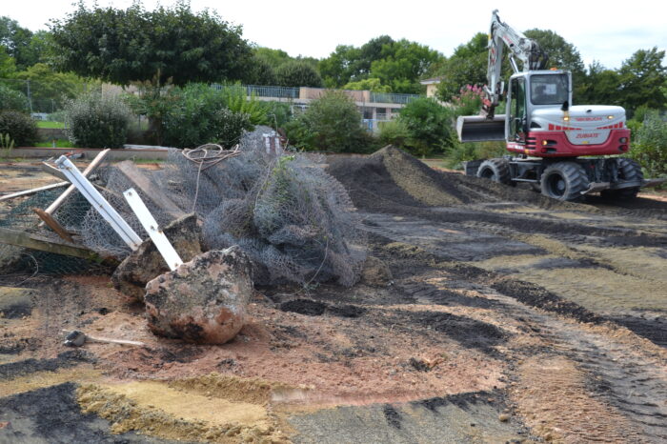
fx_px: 722
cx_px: 334
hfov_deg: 49.6
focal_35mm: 39
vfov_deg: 34.2
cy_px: 222
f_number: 6.3
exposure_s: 1/160
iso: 100
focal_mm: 26
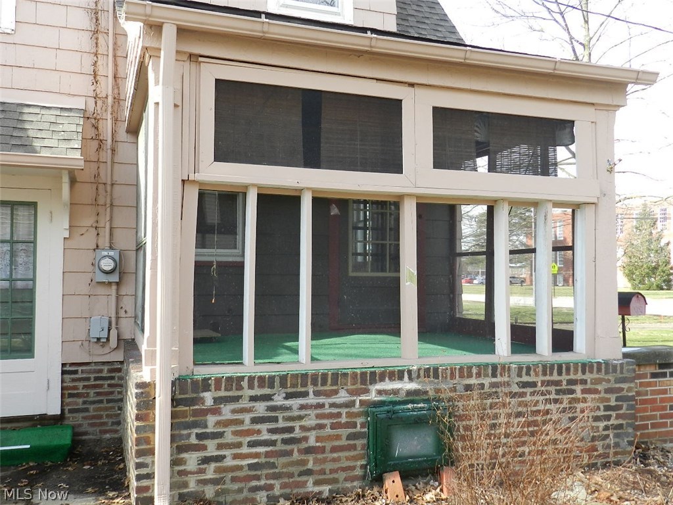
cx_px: 336
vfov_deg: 44.2
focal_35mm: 32
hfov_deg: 56.8
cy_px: 252
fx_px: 622
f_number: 3.7
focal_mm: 5.6
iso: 160
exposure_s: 1/200
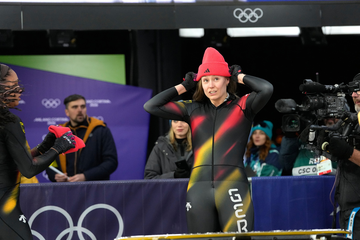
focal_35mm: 114
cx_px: 181
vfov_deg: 12.0
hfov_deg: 17.9
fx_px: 1140
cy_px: 120
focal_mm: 108
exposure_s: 1/1250
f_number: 2.8
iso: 5000
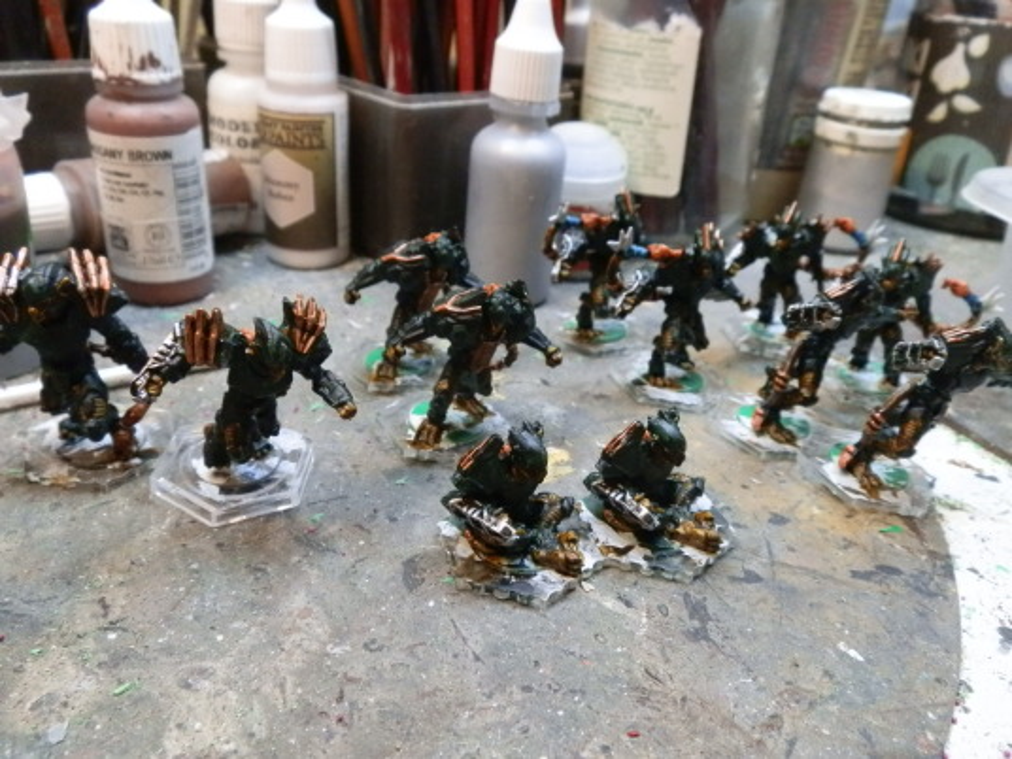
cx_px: 506
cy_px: 380
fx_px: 819
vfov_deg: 49.7
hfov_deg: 63.4
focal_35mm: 28
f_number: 3.1
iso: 400
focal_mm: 5
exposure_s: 1/100
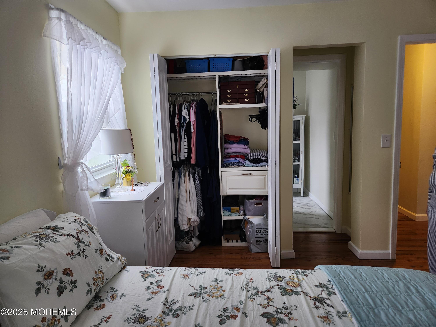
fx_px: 290
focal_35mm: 23
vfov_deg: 58.9
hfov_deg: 73.9
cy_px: 164
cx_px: 218
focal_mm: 5.4
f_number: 1.8
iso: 320
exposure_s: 1/120
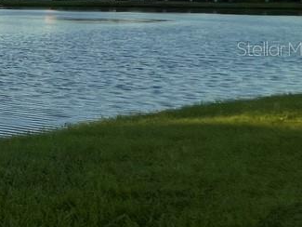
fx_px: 559
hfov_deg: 15.4
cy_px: 48
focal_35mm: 64
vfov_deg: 22.7
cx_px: -419
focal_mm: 1.57
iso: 32
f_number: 1.8
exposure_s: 1/669
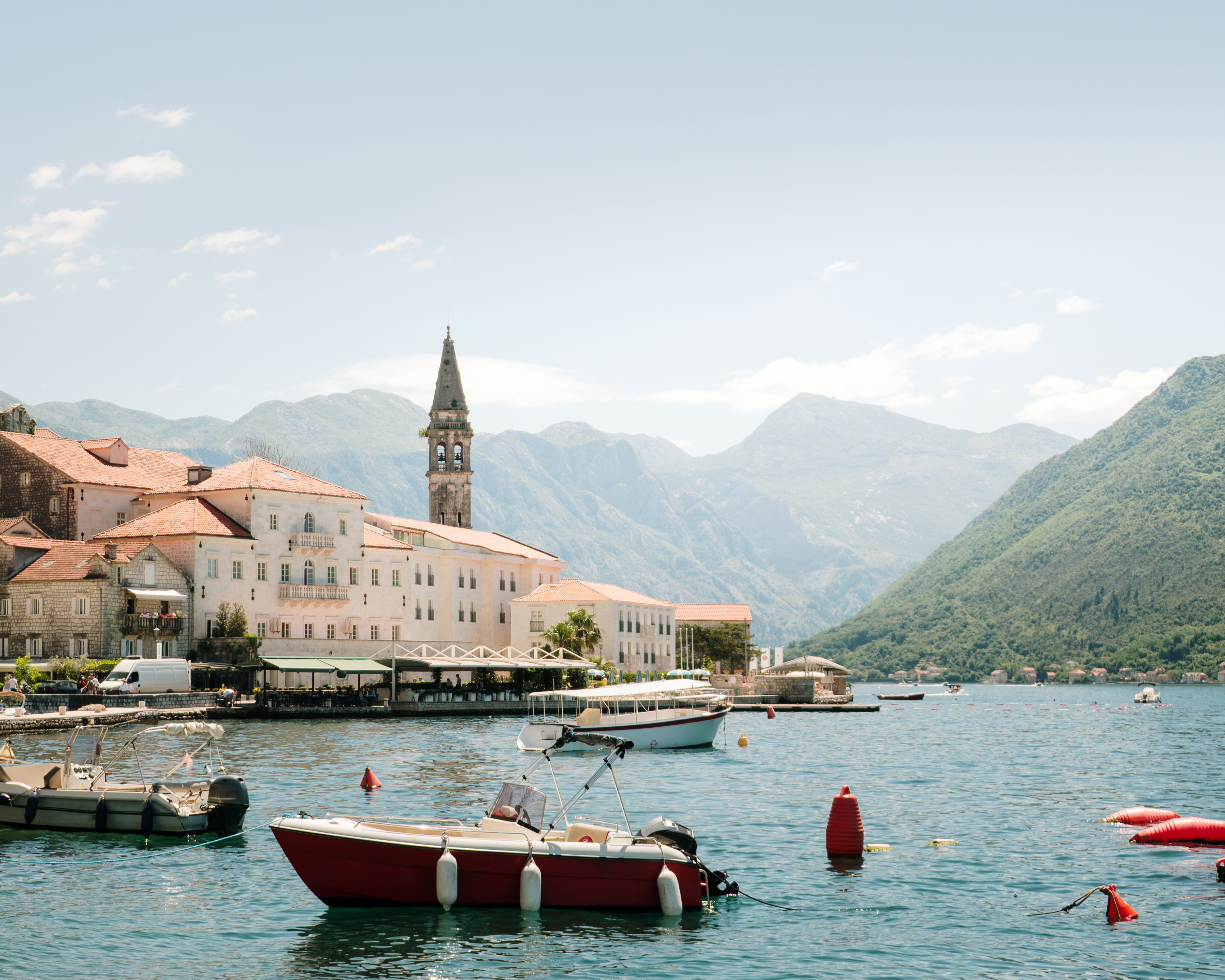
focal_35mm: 50
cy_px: 567
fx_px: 1813
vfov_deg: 30.2
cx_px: 582
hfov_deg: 37.3
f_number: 4
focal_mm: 38
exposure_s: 1/1250
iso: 100
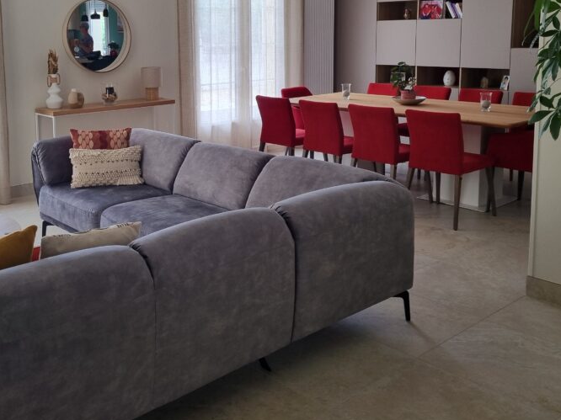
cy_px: 120
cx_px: 201
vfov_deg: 35.4
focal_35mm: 40
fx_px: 648
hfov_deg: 46.3
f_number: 1.8
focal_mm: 5.4
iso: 64
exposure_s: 1/100
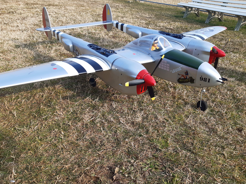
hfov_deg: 67.3
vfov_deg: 53.1
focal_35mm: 26
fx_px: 185
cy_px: 92
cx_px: 123
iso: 40
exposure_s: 1/647
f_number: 1.7
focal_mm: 3.92
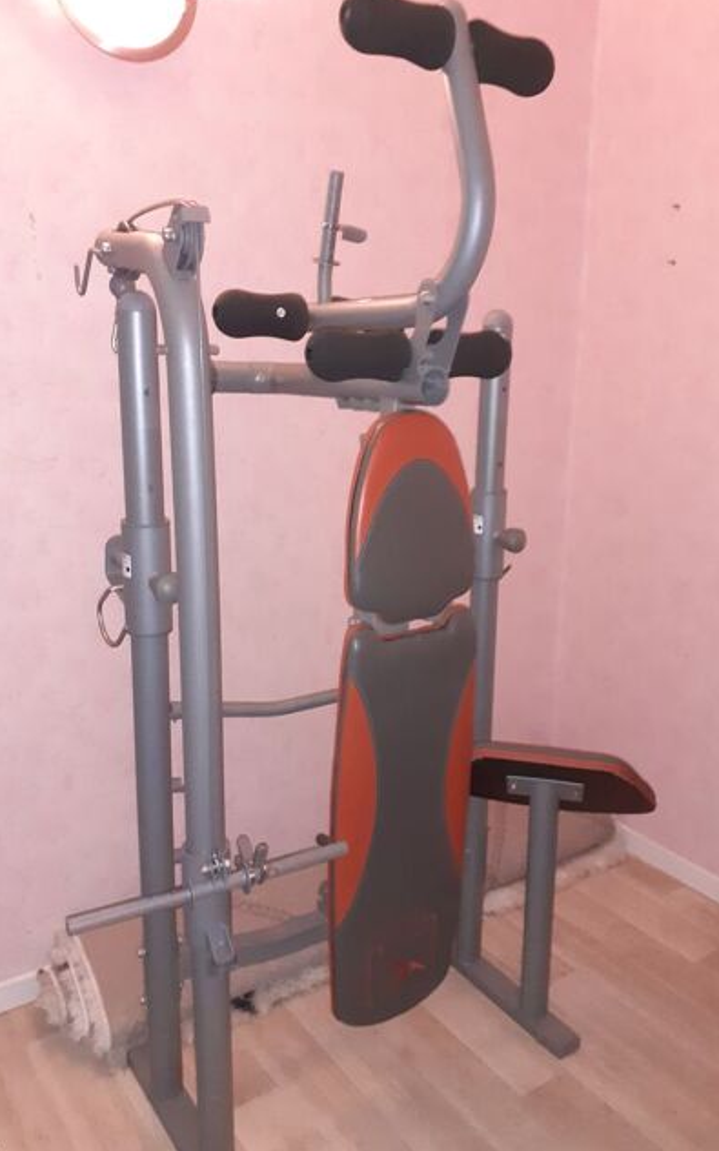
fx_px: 909
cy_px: 572
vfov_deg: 64.6
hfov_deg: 43.1
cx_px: 400
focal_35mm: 29
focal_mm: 3.6
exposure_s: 1/20
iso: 800
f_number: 1.9
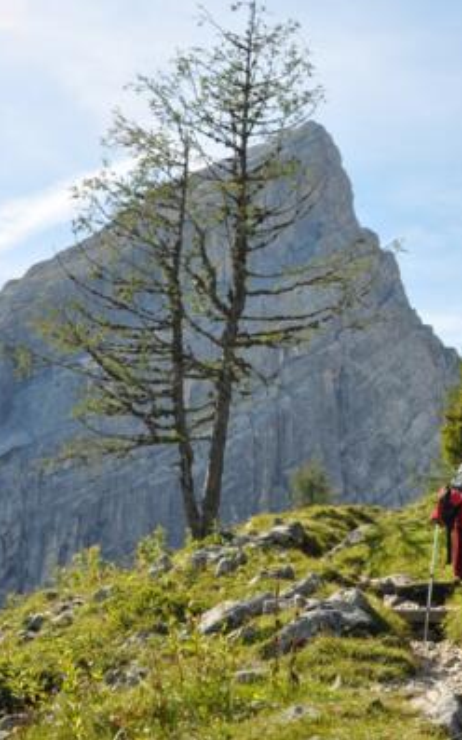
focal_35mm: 74
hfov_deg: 17.4
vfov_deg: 27.9
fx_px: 1488
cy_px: 332
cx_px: 392
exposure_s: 1/160
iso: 200
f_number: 13
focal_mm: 29
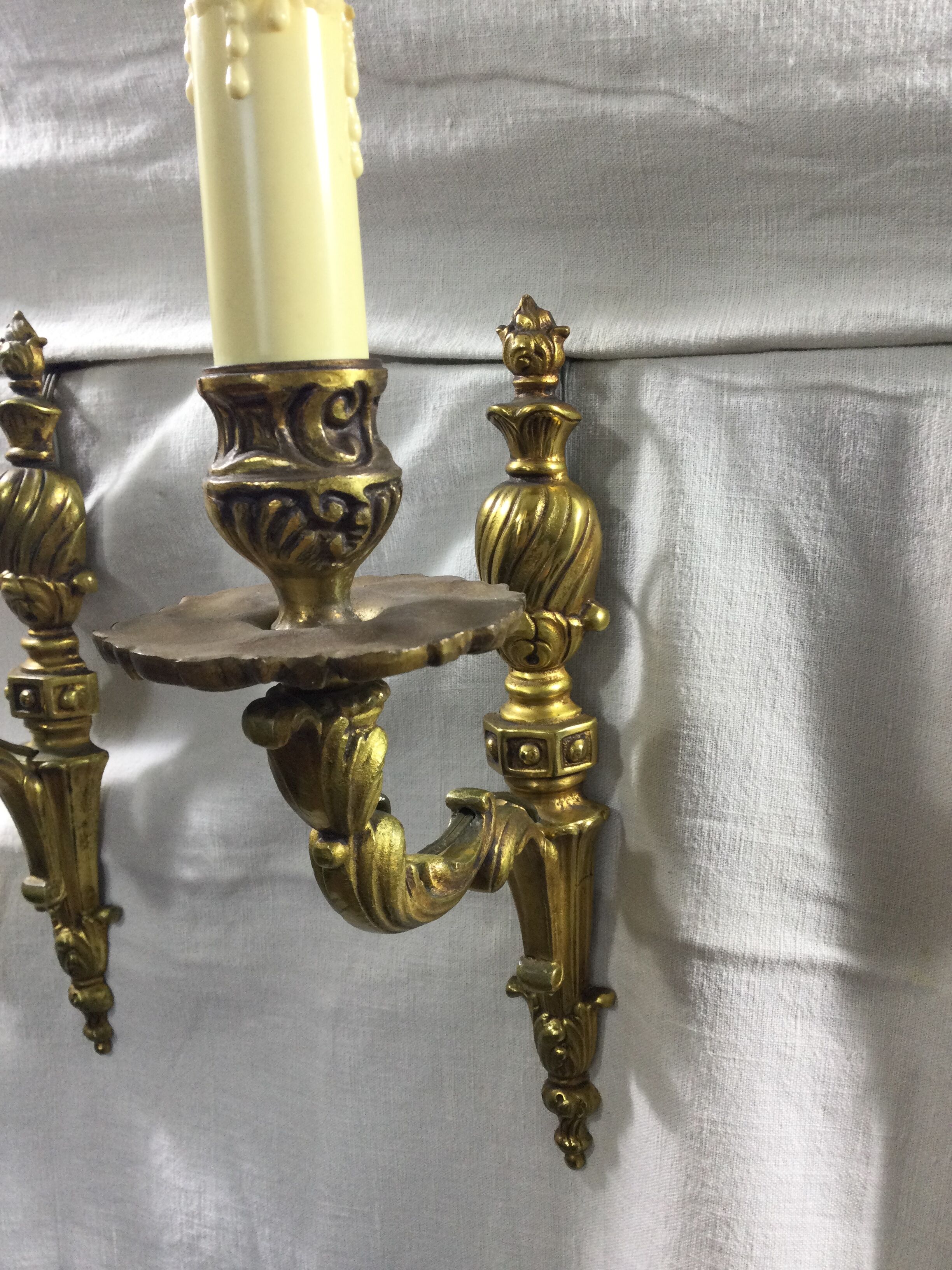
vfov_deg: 58.4
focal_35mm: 31
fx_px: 1137
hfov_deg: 45.4
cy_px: 635
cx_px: 476
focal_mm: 3.3
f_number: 2.4
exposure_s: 1/30
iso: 25
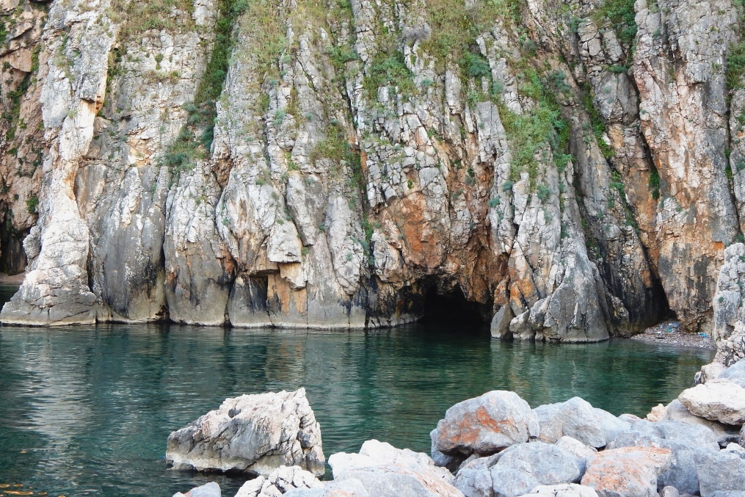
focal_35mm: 64
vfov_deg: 21.2
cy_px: 225
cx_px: 374
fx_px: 1325
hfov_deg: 31.4
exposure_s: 1/60
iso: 125
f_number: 4
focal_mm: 10.9
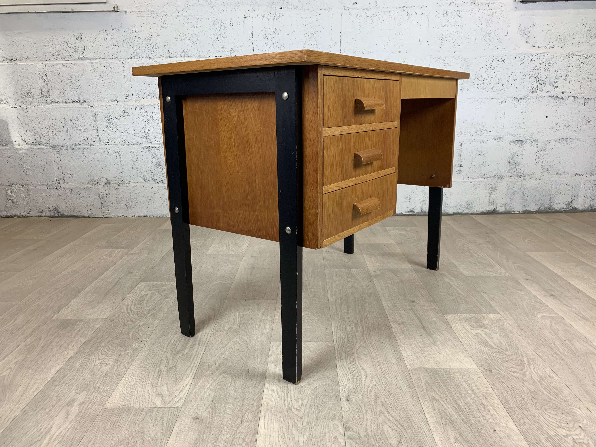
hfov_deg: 67.3
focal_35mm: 26
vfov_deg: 53.1
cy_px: 224
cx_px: 298
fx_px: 448
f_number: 1.8
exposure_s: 1/100
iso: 40
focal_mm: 4.25
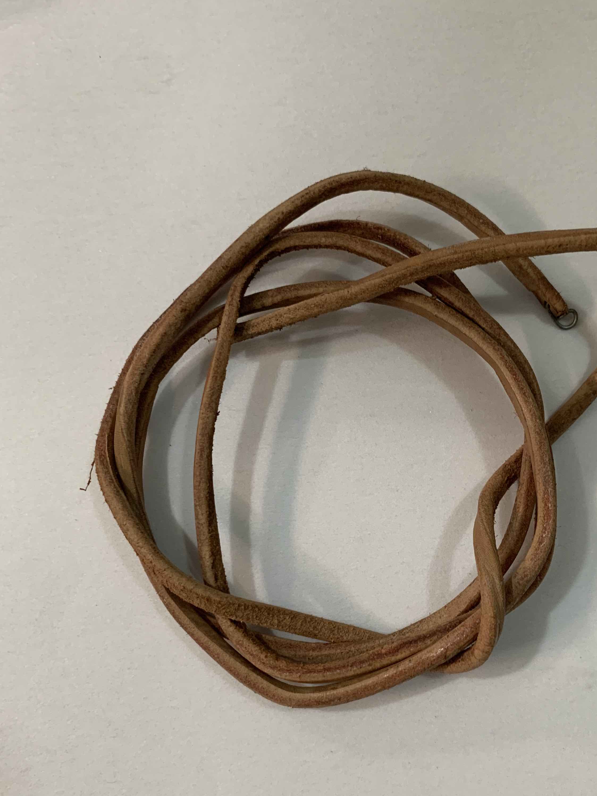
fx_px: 805
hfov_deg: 40.4
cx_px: 376
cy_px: 487
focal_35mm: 35
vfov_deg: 52.2
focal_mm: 4.25
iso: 125
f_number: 1.8
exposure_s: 1/60
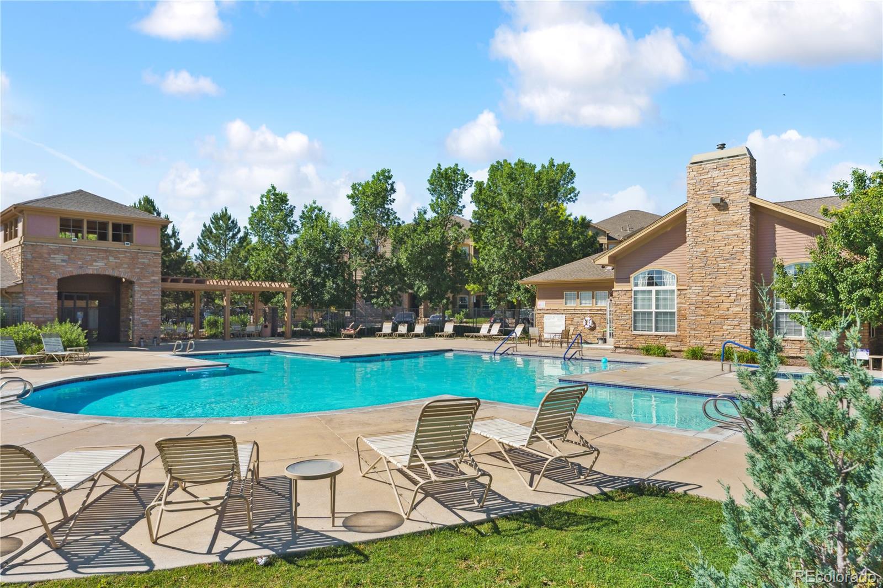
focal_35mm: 23
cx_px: 442
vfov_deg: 55.1
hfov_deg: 76.1
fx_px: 564
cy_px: 294
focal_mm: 23
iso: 400
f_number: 8
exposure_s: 1/1250
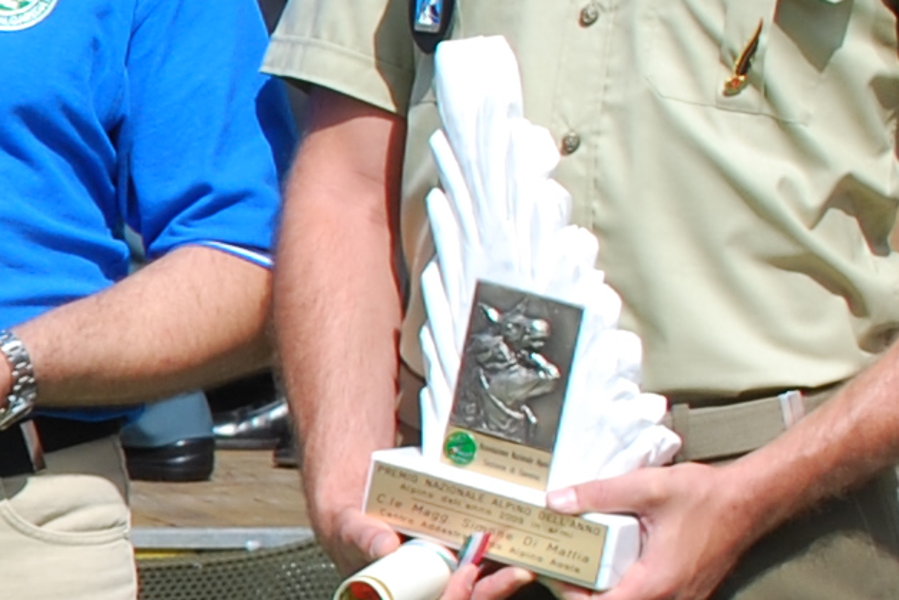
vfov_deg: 5.7
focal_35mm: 241
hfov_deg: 8.0
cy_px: 505
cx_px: -1127
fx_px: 6022
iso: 100
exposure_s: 1/200
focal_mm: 26
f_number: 7.1
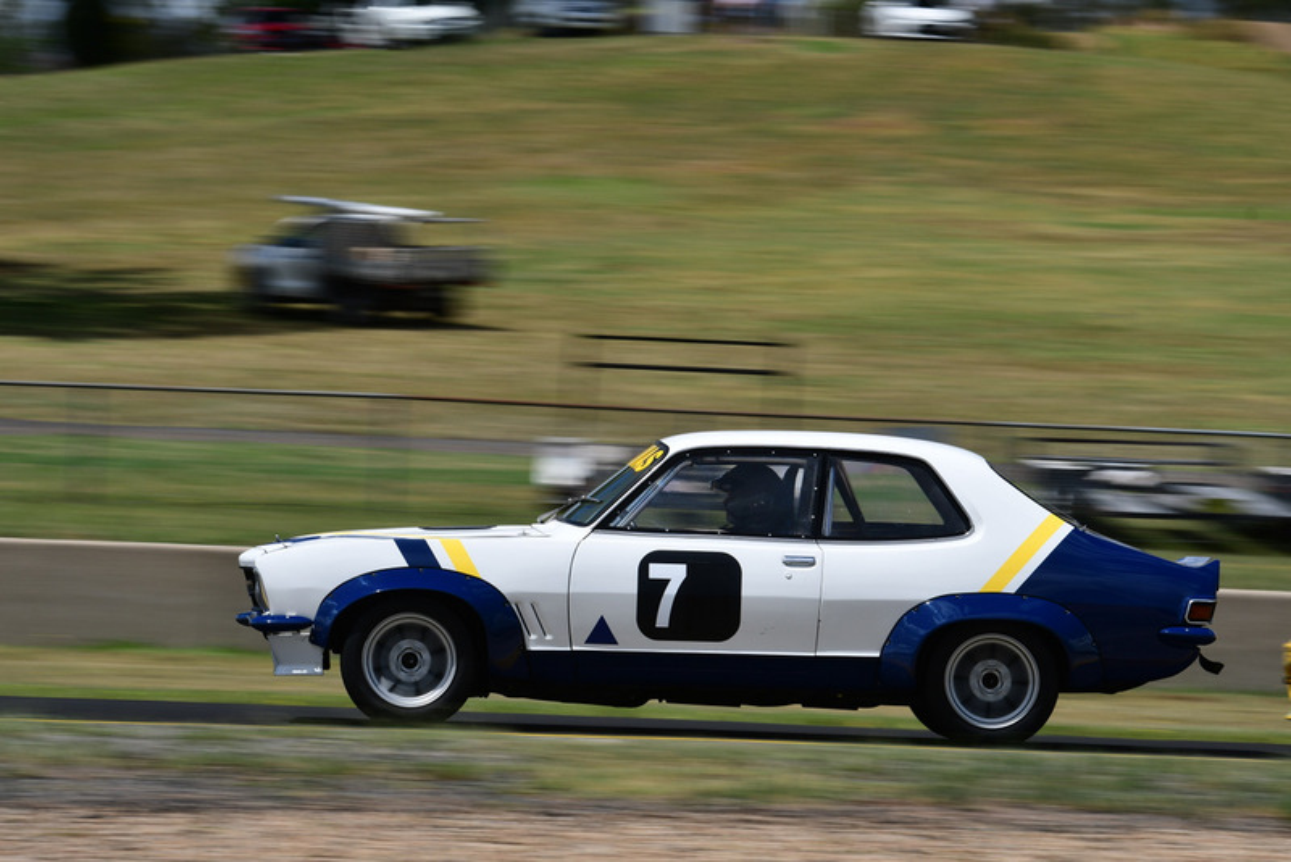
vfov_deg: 7.5
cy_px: 431
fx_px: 6565
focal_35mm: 183
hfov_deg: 11.2
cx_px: 646
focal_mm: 122
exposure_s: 1/200
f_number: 14
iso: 160
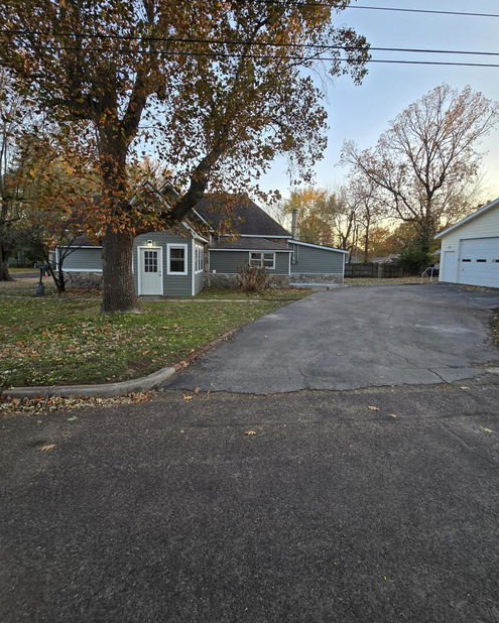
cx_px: 257
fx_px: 258
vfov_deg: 100.5
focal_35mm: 14
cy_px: 289
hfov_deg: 88.0
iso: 64
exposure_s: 1/120
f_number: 2.2
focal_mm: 2.2
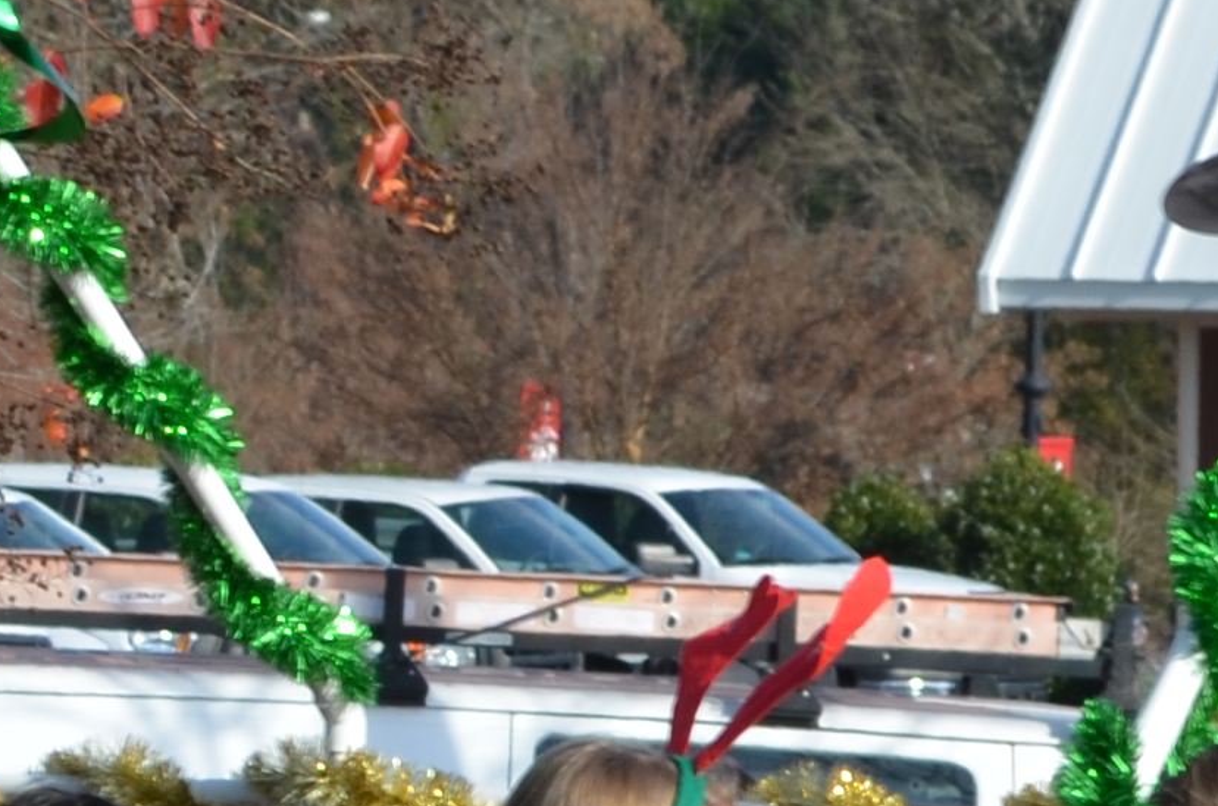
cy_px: 1308
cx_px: -796
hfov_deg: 4.6
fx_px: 15058
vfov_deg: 3.1
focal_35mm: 446
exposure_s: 1/250
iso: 140
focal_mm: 50
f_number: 8
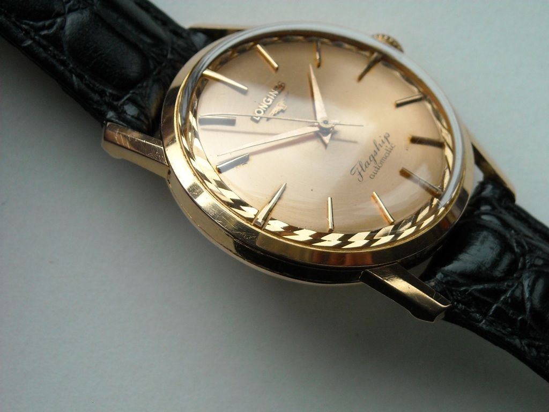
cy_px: 206
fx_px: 1665
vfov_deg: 14.1
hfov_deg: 18.7
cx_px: 274
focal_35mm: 105
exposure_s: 1/125
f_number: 4.7
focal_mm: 17.1
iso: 270
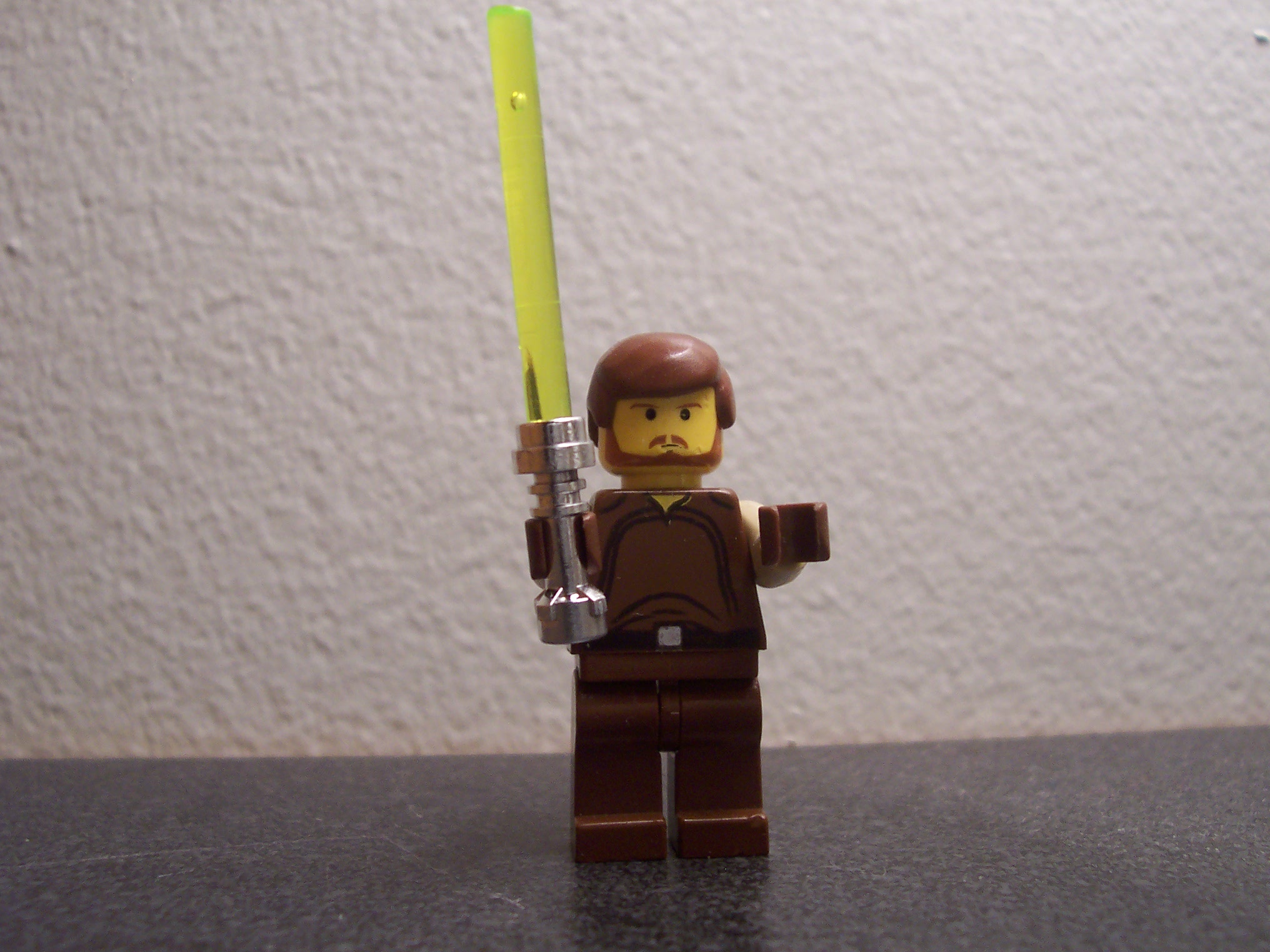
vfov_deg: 38.7
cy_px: 476
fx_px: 1357
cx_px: 635
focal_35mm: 37
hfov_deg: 50.1
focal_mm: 5.6
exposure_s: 1/30
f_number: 2.8
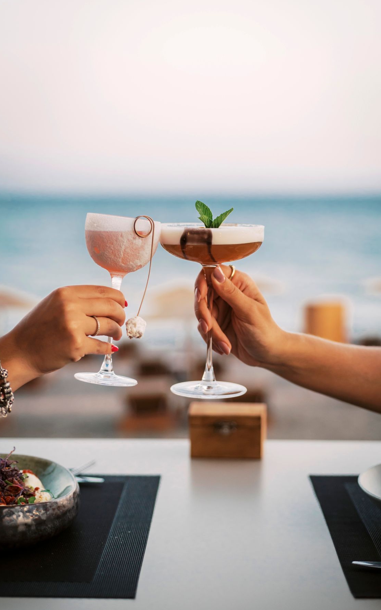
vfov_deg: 33.0
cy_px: 303
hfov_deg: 21.0
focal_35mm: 62
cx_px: 203
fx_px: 1030
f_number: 3.2
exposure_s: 1/500
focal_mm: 60
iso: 800
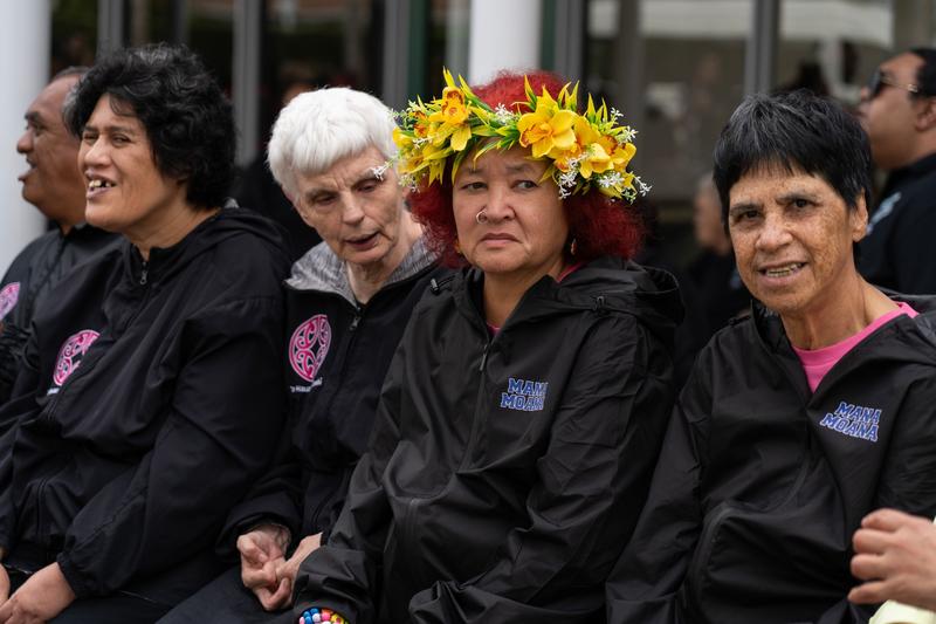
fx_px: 2729
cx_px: 468
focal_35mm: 105
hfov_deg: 19.5
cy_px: 312
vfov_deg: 13.0
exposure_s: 1/1000
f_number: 4
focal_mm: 105
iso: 400
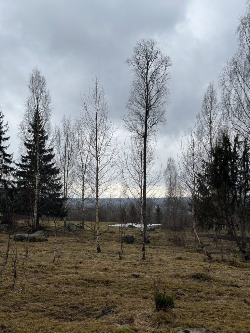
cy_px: 166
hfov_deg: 30.3
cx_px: 125
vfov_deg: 39.7
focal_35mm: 48
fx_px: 462
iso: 64
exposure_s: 1/2597
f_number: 1.78
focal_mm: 6.86
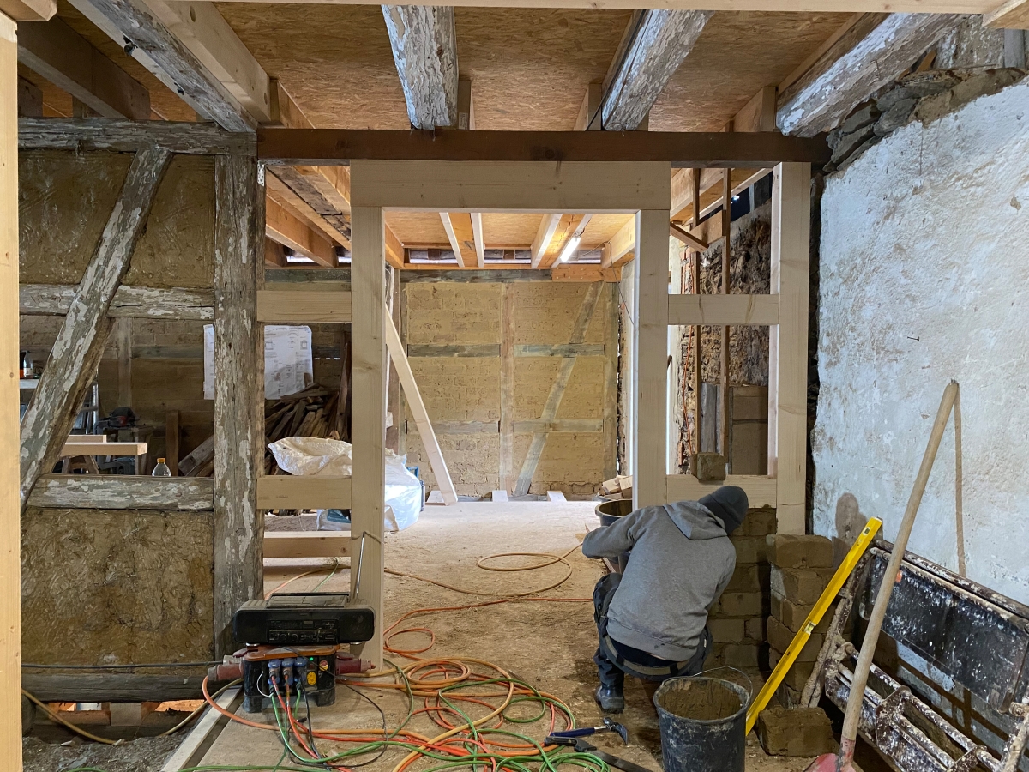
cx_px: 514
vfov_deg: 53.1
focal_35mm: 26
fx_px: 773
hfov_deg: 67.3
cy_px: 386
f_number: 1.8
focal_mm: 4.25
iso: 400
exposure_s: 1/33
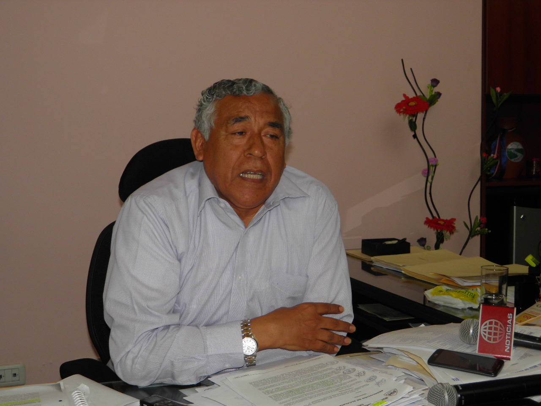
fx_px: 766
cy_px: 203
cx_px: 270
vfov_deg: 29.7
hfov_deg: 38.9
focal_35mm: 49
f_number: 3.5
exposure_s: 1/80
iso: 100
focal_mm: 8.9
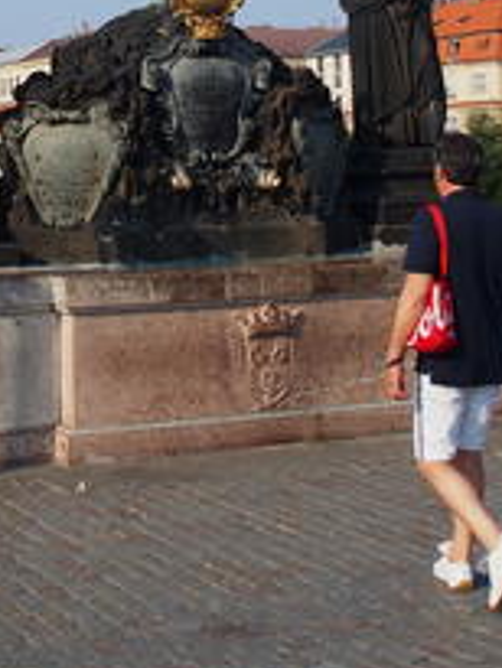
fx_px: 1487
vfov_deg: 24.6
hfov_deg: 18.9
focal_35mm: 77
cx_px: 72
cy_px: 68
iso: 100
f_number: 3.5
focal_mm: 7.4
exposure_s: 1/800
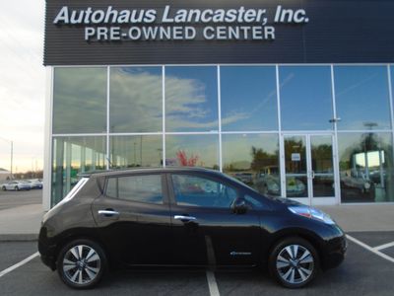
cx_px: 197
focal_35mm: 26
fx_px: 296
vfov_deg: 53.1
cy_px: 148
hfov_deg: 67.3
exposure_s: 1/250
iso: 100
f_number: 3.2
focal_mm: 4.6
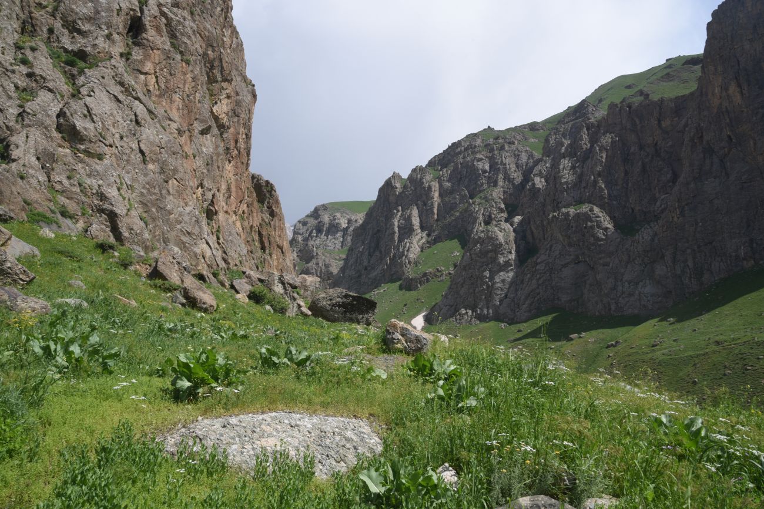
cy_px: 254
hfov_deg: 58.7
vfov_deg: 41.1
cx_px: 382
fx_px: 679
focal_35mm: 32
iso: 125
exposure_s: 1/125
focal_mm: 32
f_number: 14
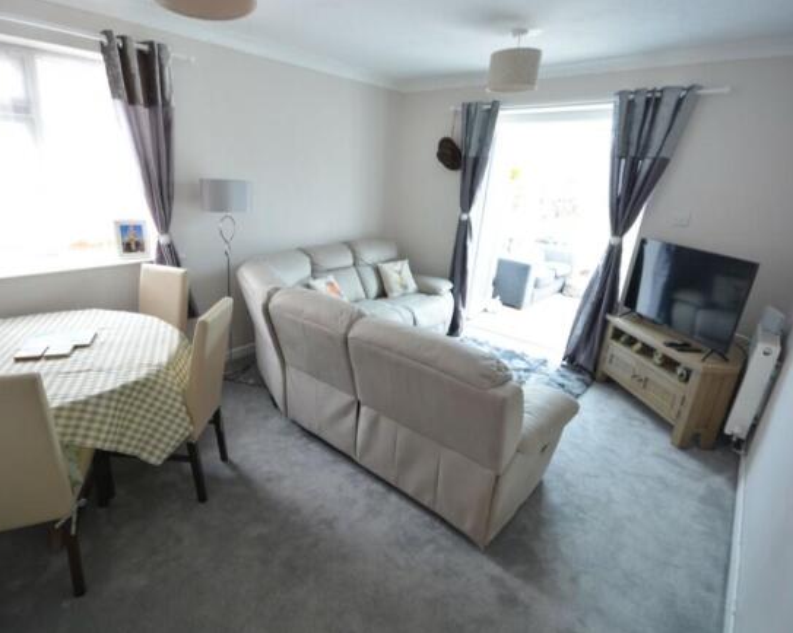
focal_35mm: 17
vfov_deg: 76.9
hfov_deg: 89.0
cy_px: 316
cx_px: 338
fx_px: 399
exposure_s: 1/3
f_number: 8
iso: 400
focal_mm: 10
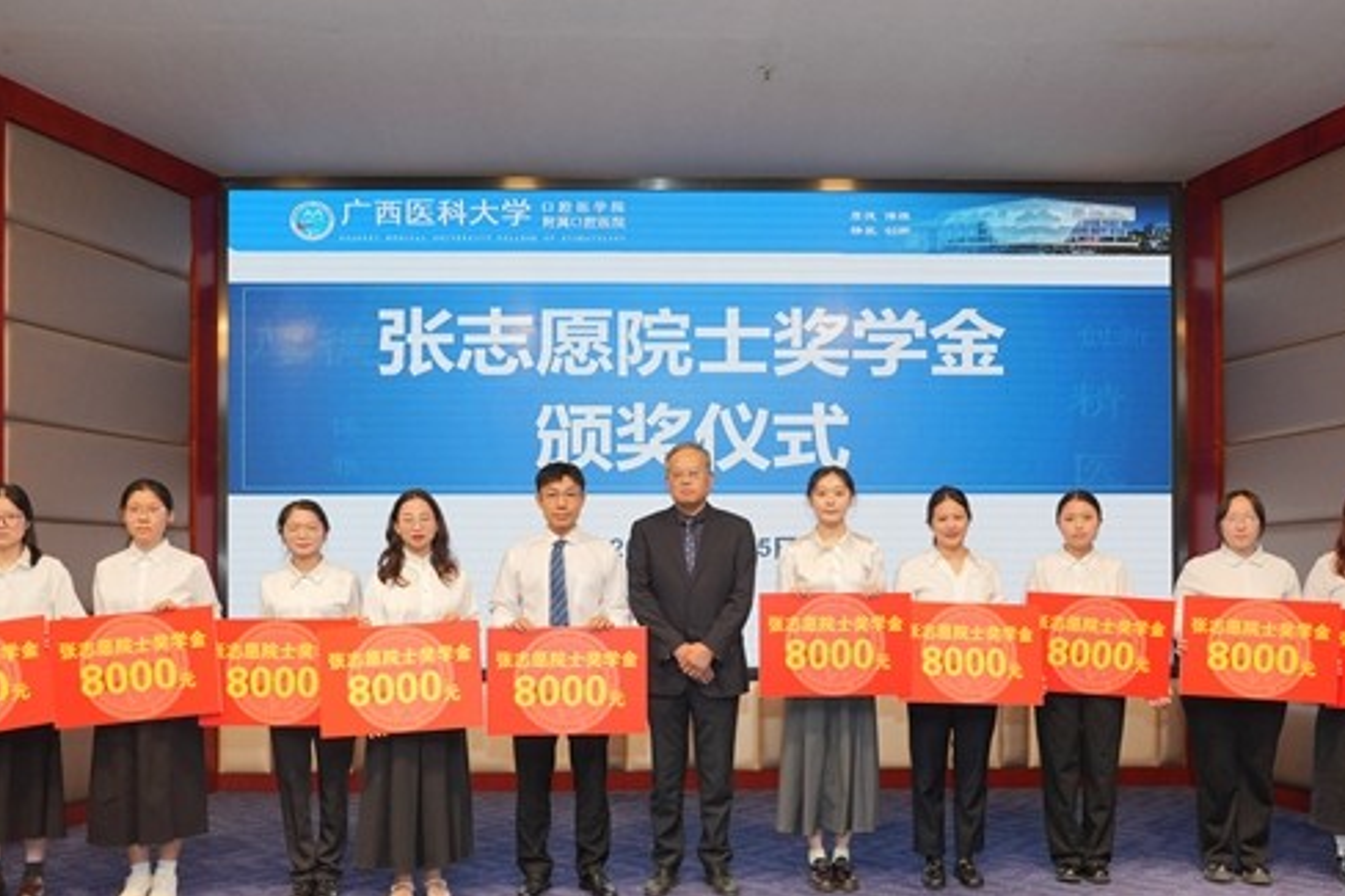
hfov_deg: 57.2
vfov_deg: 39.6
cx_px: 697
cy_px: 575
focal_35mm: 33
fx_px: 1232
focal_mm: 23
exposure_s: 1/100
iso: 1000
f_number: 7.1
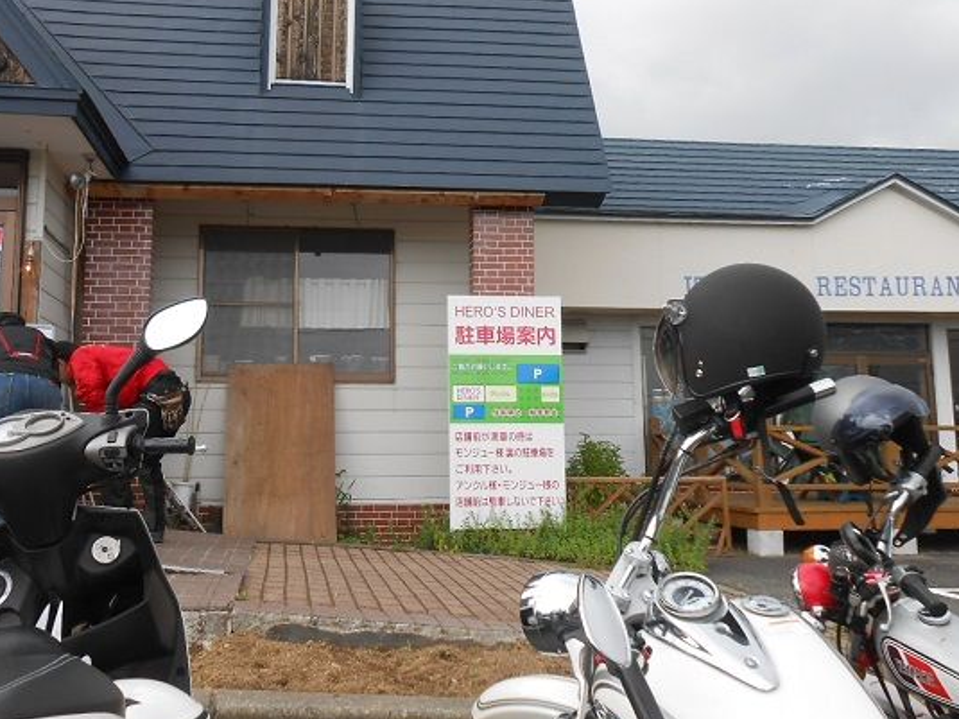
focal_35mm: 34
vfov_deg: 41.7
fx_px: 942
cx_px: 389
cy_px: 318
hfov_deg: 53.6
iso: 80
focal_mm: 4.6
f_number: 3.5
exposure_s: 1/500
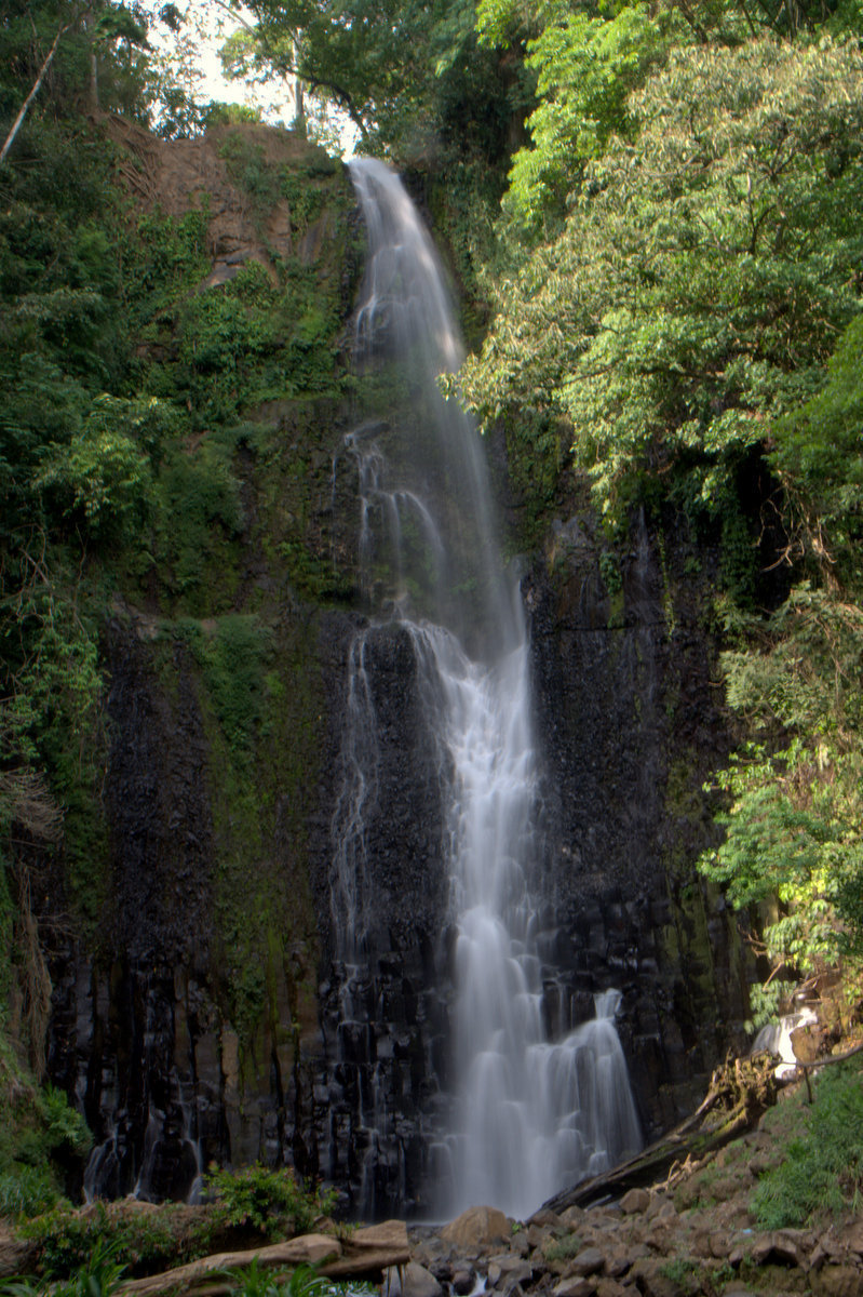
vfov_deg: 41.1
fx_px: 1727
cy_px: 648
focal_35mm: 48
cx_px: 432
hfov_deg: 28.1
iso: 200
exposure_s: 1/4
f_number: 25
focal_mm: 32
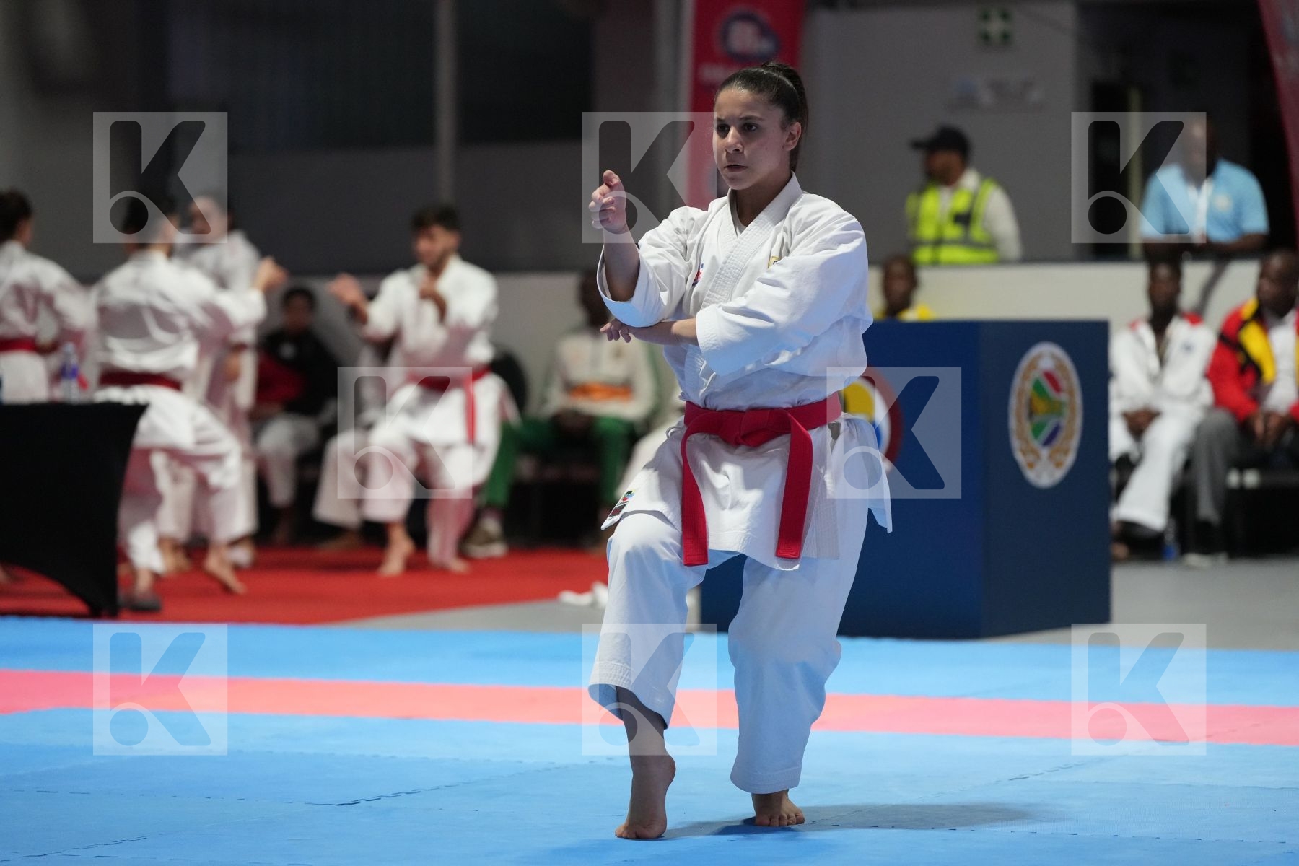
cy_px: 433
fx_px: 4582
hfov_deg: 16.1
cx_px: 650
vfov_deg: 10.8
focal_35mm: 127
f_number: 2.8
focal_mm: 127
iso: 5000
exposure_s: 1/500
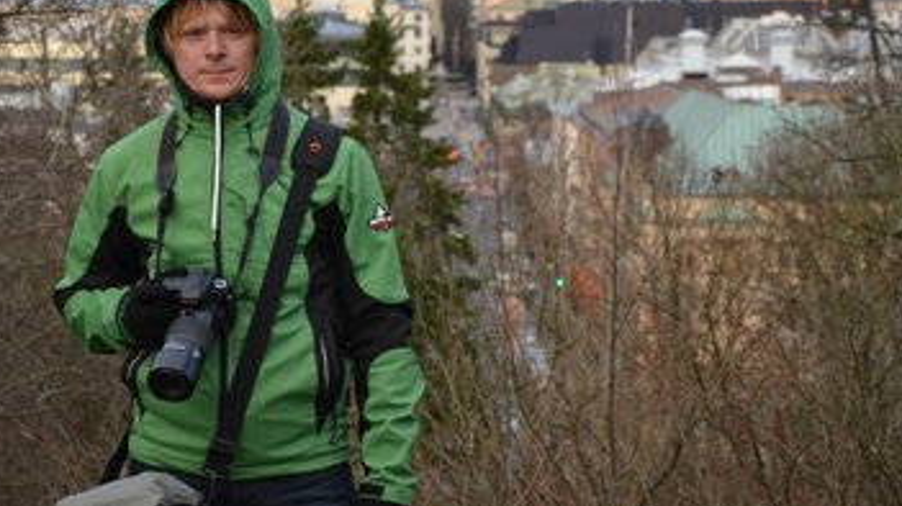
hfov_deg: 18.2
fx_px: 2821
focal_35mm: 118
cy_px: 186
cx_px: 432
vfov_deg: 10.2
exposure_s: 1/125
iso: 400
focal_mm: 66
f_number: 5.6
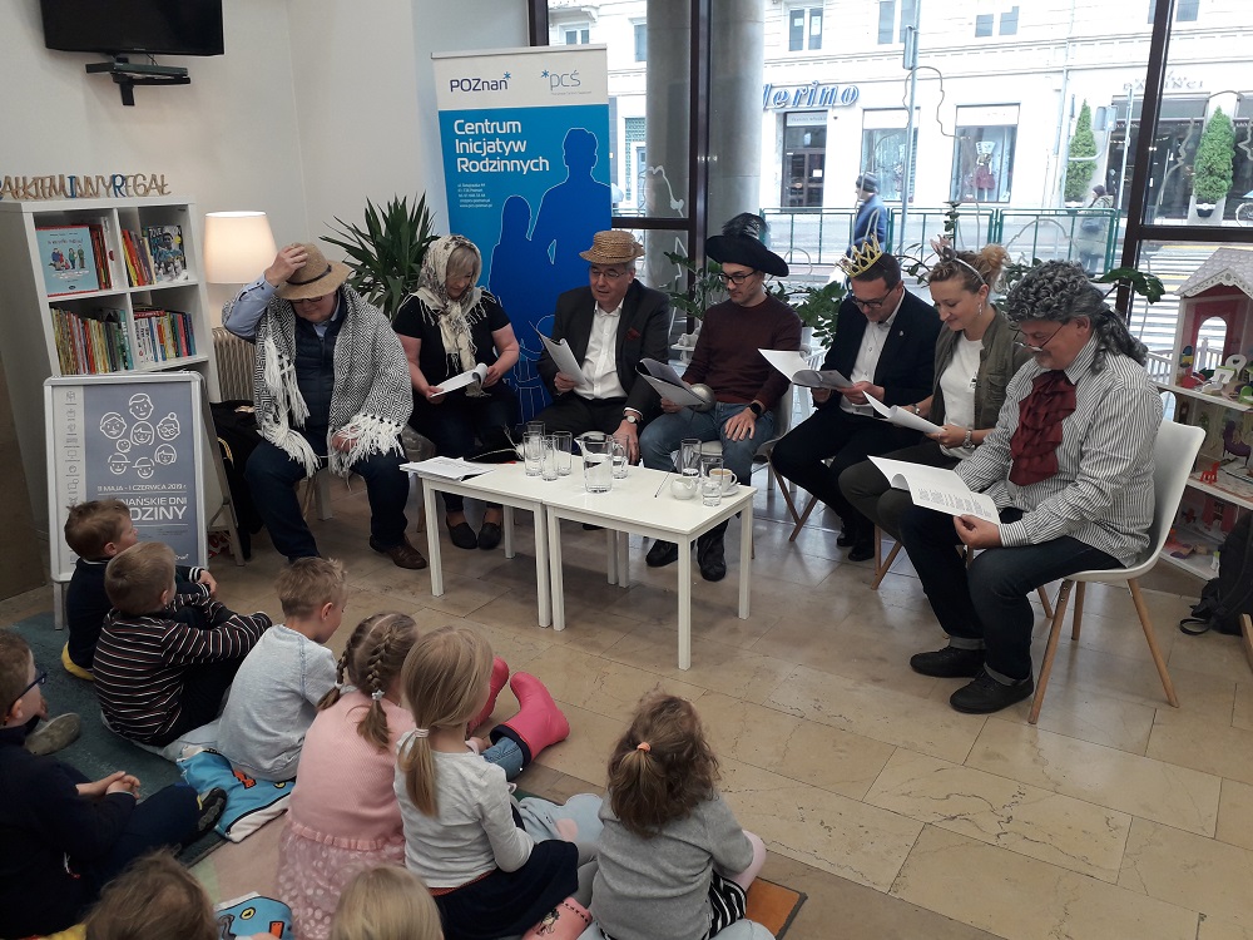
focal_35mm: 27
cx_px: 626
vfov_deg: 51.4
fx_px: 977
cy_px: 470
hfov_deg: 65.3
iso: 50
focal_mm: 3.6
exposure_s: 1/50
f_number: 1.9
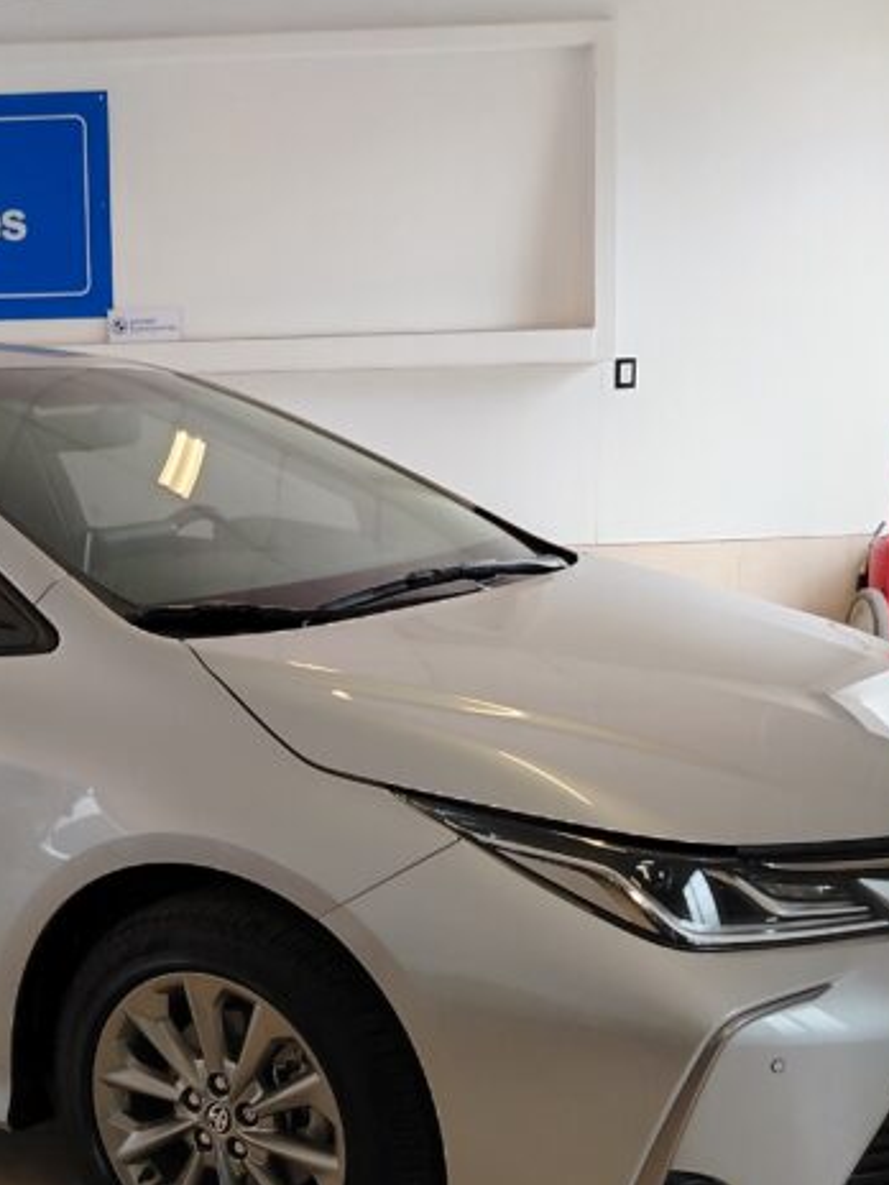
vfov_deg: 35.7
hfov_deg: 26.7
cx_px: 107
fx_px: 1815
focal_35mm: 53
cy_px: 807
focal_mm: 5.25
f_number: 1.75
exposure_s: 1/50
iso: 250
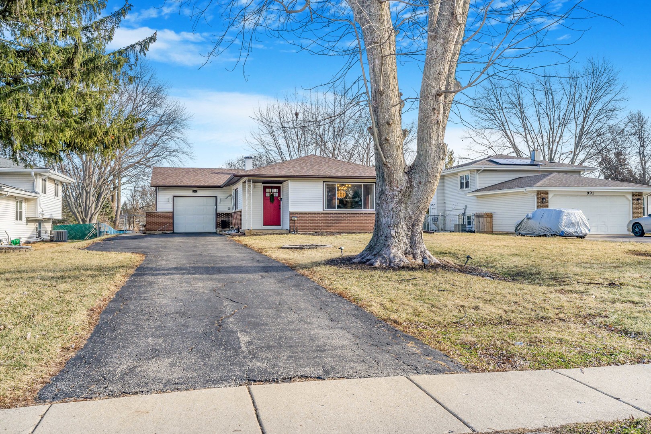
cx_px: 326
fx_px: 633
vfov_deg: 37.9
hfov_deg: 54.4
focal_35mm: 35
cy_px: 217
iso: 640
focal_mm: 35
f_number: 9
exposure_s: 1/500
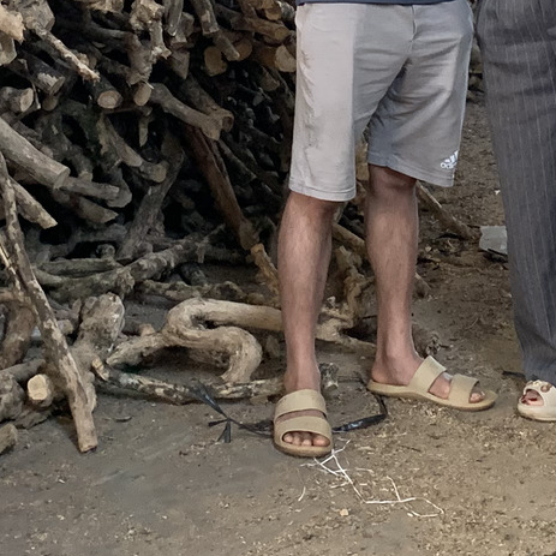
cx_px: 325
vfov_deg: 17.0
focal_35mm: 100
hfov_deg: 17.4
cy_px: 8
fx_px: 1817
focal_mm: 4.25
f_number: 1.8
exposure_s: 1/60
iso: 200
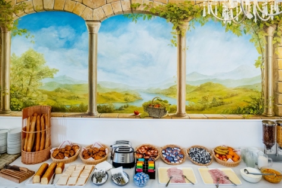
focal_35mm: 24
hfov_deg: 73.8
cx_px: 141
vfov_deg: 53.1
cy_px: 94
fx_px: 188
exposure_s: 1/60
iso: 1600
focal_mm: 16
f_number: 2.8
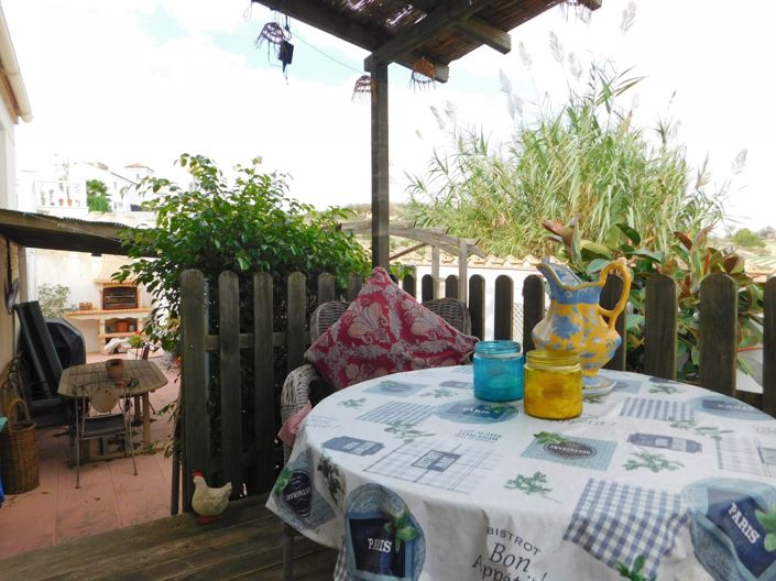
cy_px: 290
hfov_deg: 74.0
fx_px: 515
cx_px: 388
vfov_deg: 58.8
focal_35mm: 23
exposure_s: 1/640
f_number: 3
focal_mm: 4
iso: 125
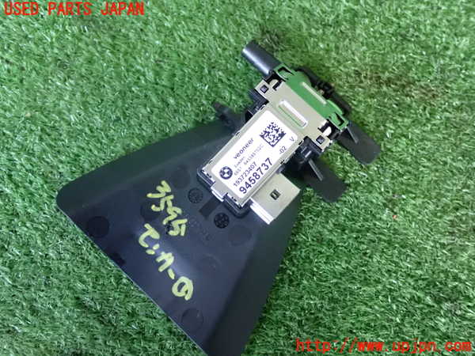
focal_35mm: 38
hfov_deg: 49.0
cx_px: 238
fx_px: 521
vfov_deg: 37.7
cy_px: 178
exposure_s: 1/100
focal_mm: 6.83
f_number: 2.7
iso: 1600
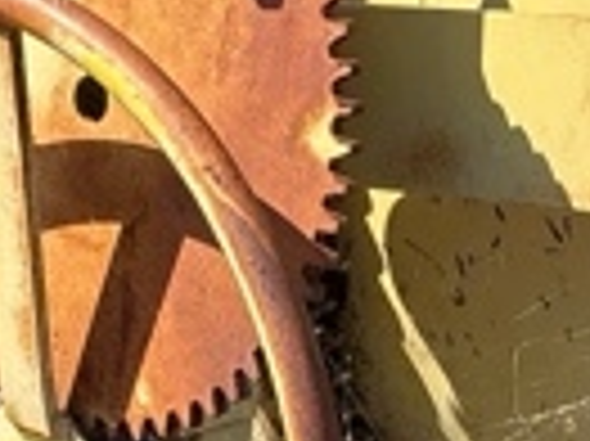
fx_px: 3474
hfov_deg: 9.7
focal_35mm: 204
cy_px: 774
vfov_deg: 7.1
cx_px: 203
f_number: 1.6
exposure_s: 1/2141
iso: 50
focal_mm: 5.96
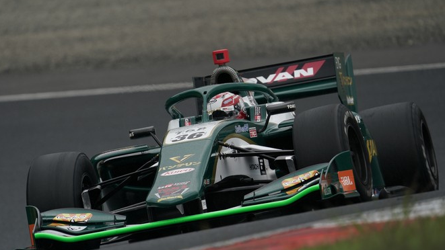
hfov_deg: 3.2
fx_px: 8084
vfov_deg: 1.8
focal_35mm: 685
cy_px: 127
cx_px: 207
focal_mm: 600
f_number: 6.3
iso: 320
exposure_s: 1/800
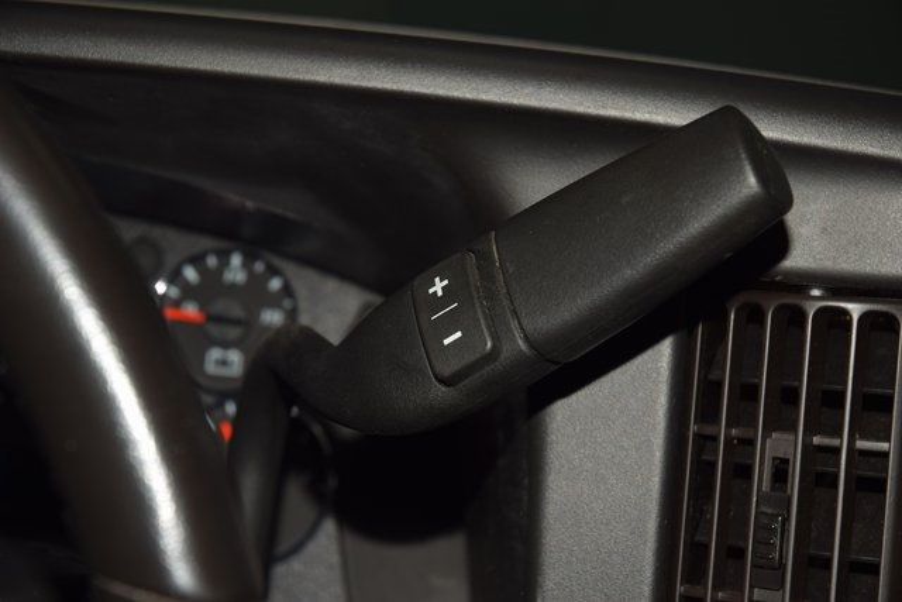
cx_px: 451
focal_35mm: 105
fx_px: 2631
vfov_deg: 13.0
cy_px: 301
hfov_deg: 19.5
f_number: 8
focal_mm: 70
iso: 100
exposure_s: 1/125
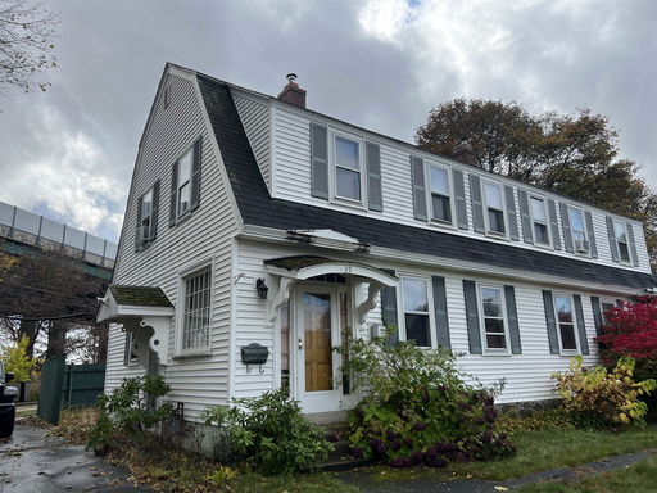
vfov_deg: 53.1
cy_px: 246
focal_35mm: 26
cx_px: 328
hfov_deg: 67.3
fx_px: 493
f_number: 1.5
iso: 50
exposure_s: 1/2994
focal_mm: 5.7
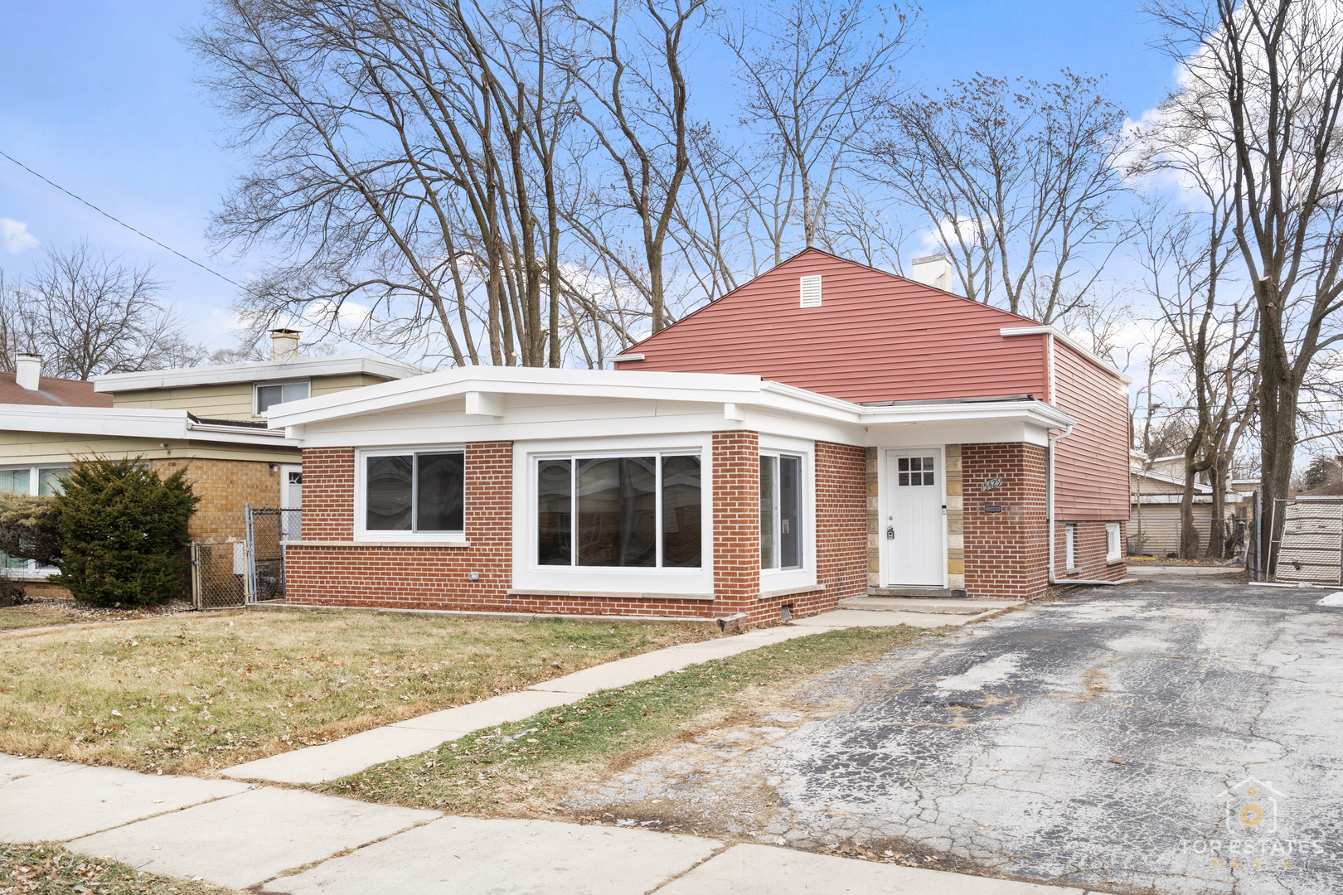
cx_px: 672
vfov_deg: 41.1
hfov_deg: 58.7
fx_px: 1194
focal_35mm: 32
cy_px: 448
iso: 200
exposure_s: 1/6
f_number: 10
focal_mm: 32
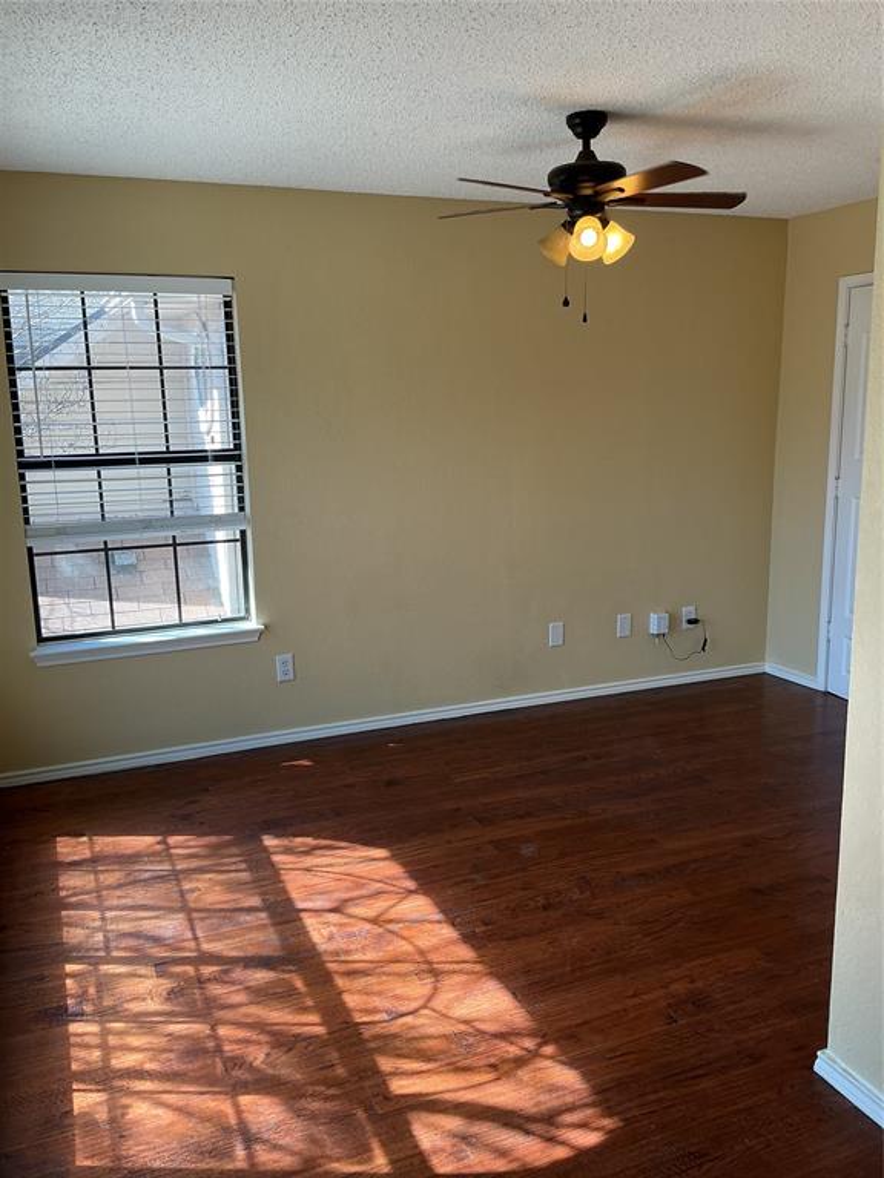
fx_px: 987
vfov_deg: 61.7
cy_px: 589
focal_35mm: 29
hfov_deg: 48.2
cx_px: 442
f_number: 1.8
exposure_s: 1/120
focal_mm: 3
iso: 25
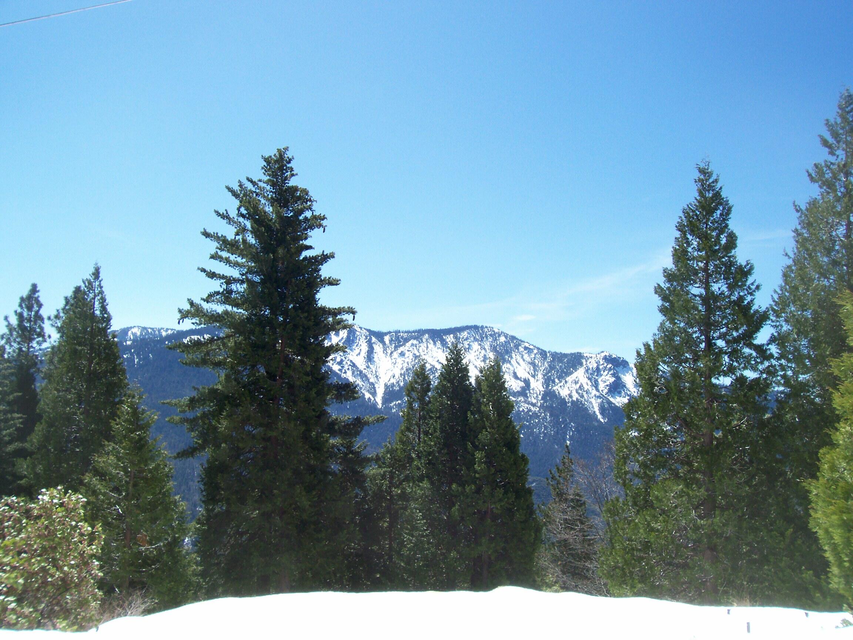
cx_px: 426
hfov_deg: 54.0
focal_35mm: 34
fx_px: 838
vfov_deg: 41.8
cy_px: 320
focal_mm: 5.6
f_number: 5.1
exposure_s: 1/366
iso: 80
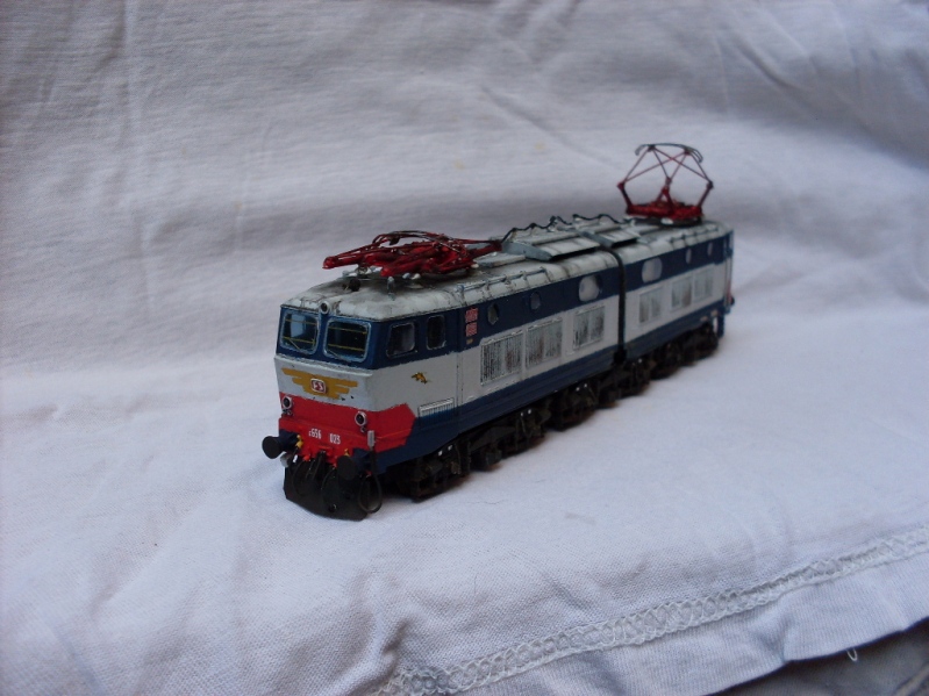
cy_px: 348
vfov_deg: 37.7
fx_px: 1020
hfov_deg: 49.0
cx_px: 464
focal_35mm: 38
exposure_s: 1/250
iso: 80
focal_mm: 6.3
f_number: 2.8
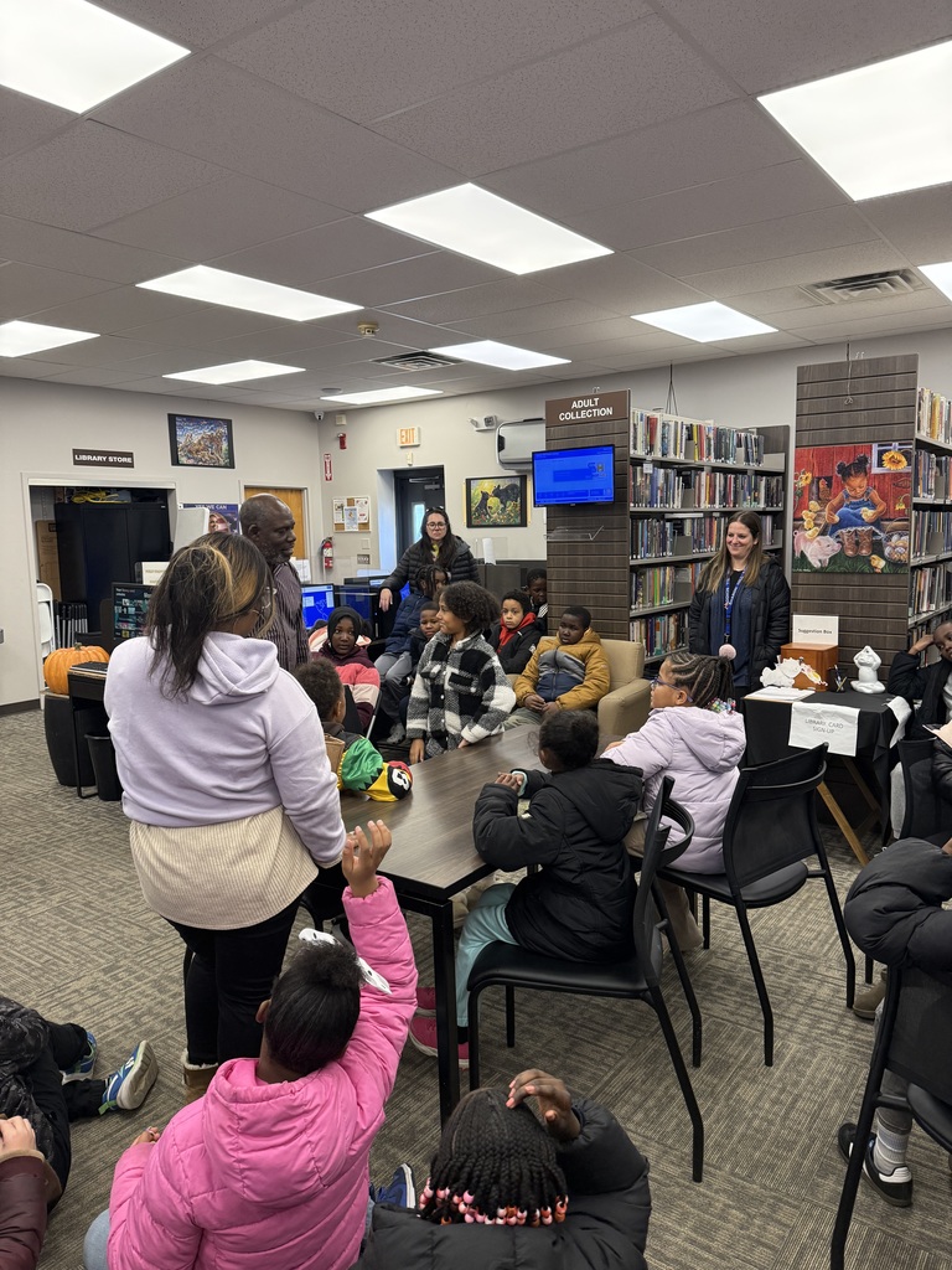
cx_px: 476
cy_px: 635
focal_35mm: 24
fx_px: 880
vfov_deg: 71.6
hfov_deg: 56.8
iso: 250
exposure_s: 1/120
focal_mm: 6.76
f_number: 1.78
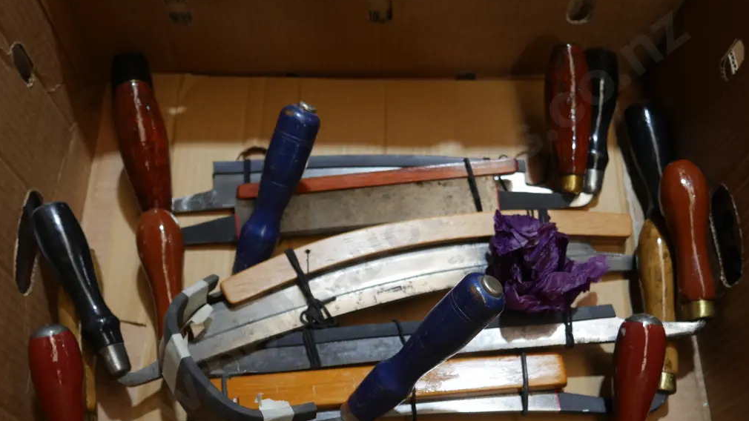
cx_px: 377
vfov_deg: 28.3
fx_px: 834
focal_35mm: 42
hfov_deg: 48.4
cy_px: 252
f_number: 4.1
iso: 200
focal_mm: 19
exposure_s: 1/60
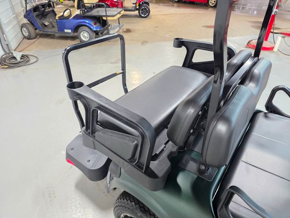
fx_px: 193
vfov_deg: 58.9
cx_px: 145
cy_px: 109
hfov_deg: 73.9
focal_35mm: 23
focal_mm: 6.3
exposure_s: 1/120
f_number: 1.7
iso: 500
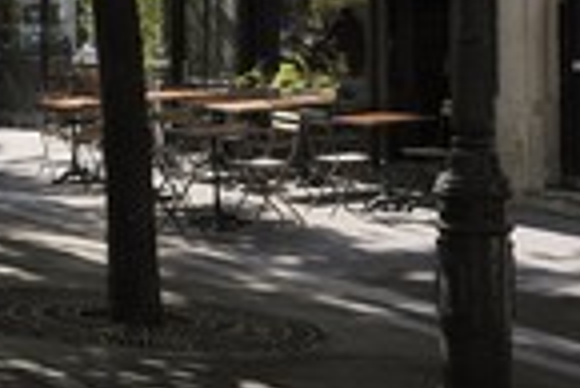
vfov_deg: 12.2
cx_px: -84
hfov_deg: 17.8
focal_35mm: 110
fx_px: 1774
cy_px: -72
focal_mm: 38
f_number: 10
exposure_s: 1/160
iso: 200
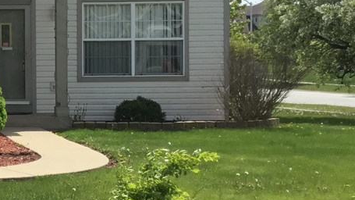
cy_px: 81
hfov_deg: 17.8
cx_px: -182
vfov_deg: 11.3
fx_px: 1007
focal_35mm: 107
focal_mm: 3.3
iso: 25
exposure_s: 1/994
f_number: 2.4
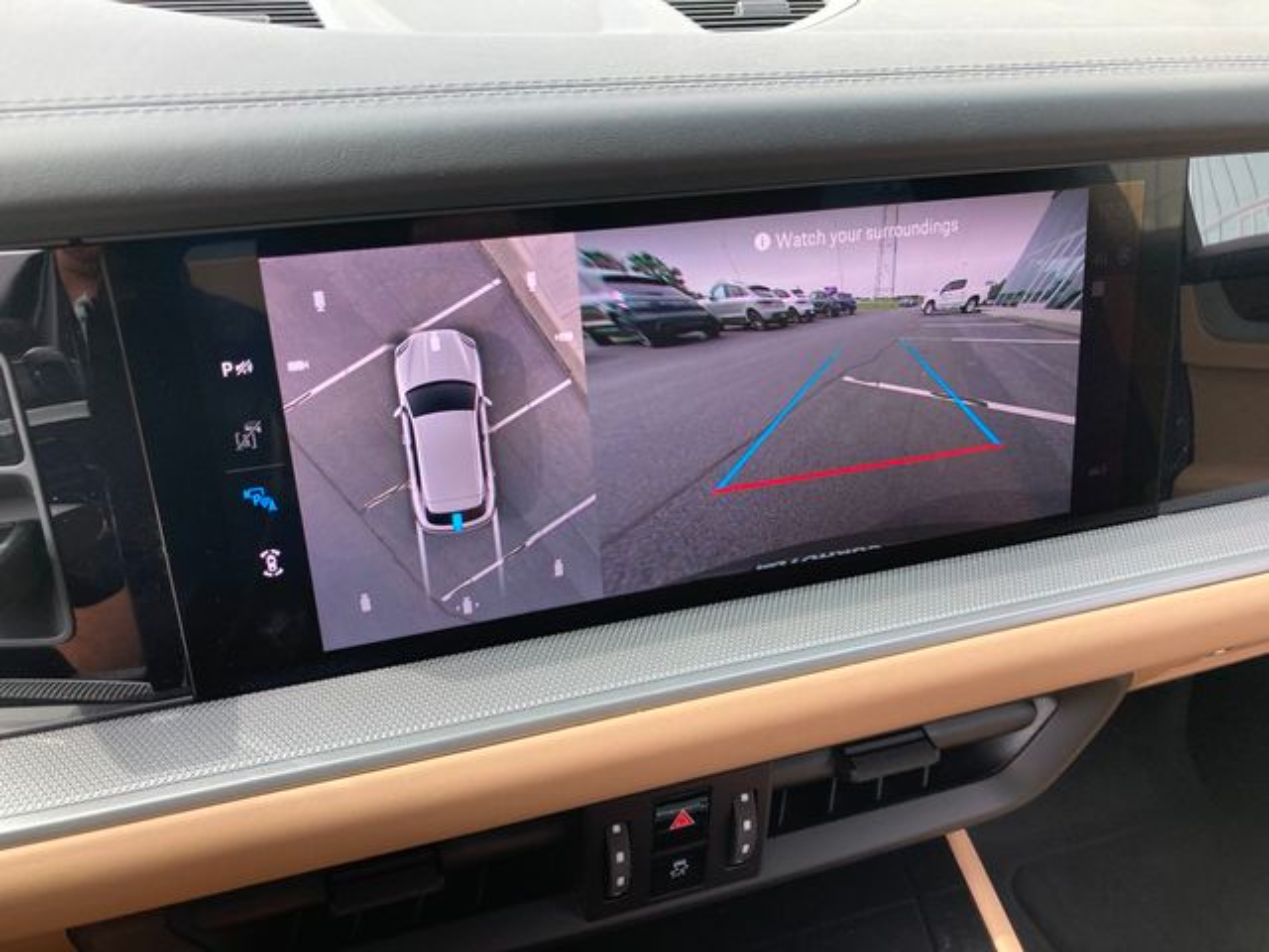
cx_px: 634
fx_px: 1026
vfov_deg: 49.7
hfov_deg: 63.4
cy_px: 476
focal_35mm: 28
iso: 25
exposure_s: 1/100
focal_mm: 3.99
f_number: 1.8
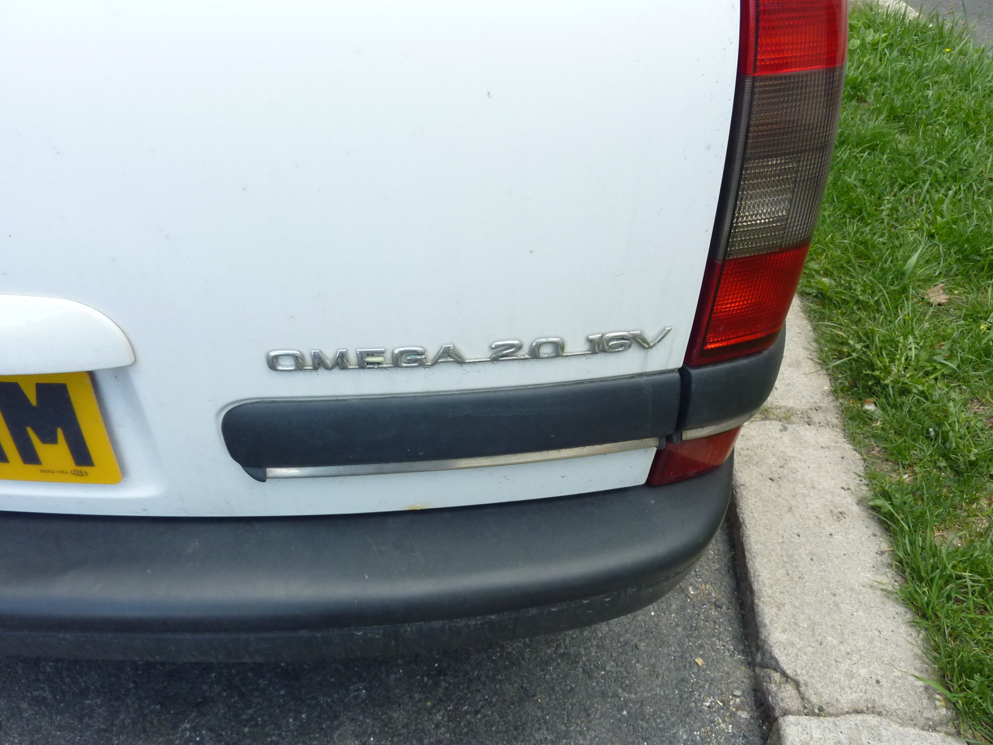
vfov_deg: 54.9
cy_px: 372
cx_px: 496
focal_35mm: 25
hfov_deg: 69.4
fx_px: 717
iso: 200
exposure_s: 1/250
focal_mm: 4.1
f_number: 3.3
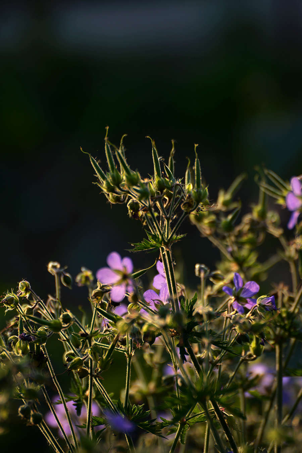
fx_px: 3775
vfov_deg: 6.9
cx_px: 151
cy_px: 226
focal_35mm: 300
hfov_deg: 4.6
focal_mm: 300
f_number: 7.1
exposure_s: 1/160
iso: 100
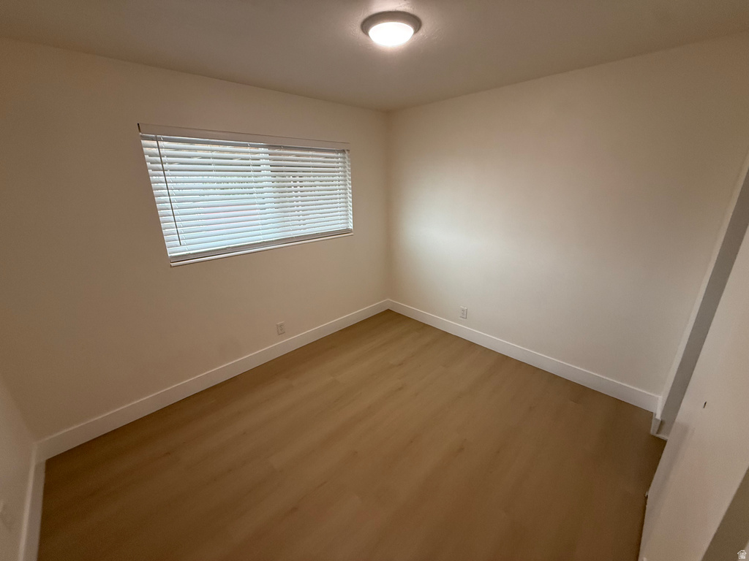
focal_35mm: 14
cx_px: 374
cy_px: 280
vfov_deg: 85.7
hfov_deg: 102.1
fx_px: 303
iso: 320
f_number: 2.2
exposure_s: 1/120
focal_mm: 2.22
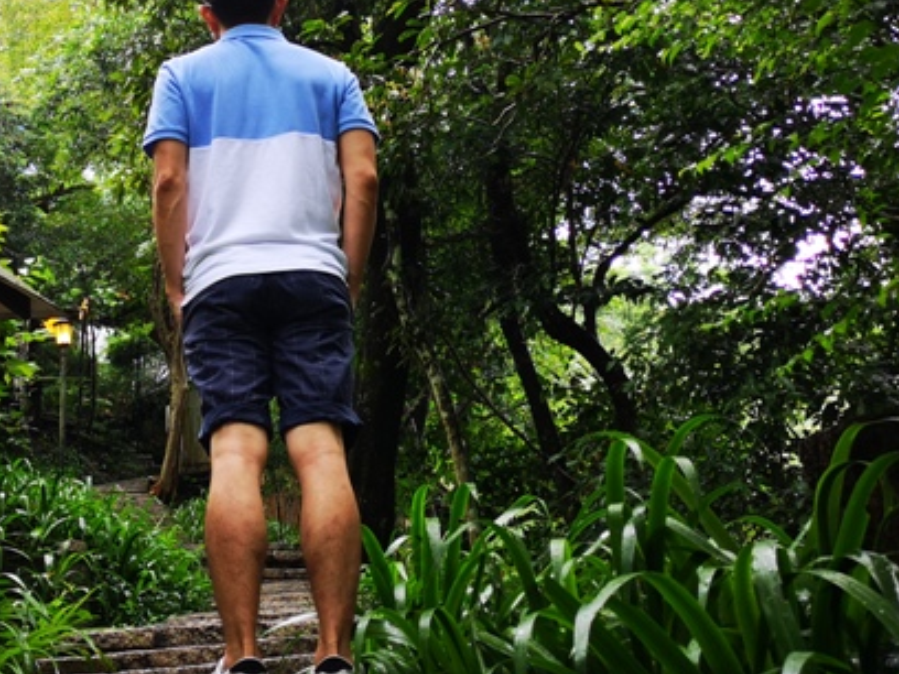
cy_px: 280
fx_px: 1376
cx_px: 218
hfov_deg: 35.3
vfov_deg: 27.5
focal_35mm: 53
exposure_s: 1/60
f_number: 1.8
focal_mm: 3.95
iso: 50
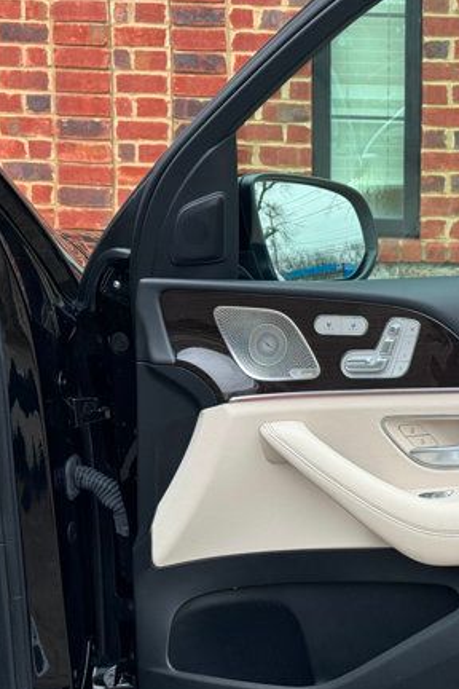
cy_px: 356
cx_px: 497
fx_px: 1415
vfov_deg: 27.3
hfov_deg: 17.8
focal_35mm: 74
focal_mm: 6.76
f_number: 1.78
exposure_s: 1/145
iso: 80
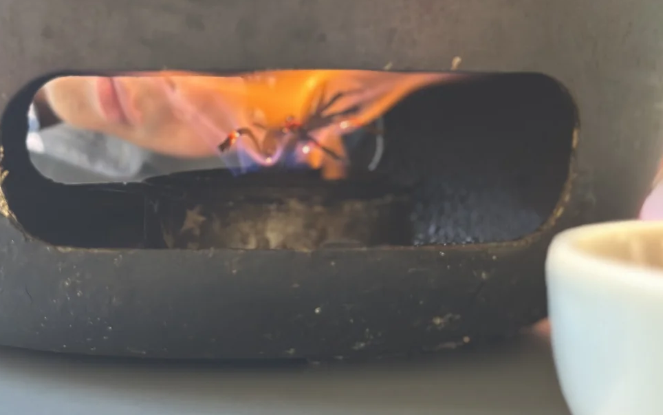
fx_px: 1374
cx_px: 319
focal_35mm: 76
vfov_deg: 16.9
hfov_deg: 27.1
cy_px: 21
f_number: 1.78
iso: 320
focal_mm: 6.86
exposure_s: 1/33
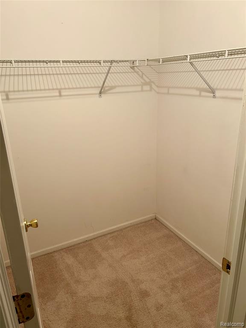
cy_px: 164
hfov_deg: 53.1
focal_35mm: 26
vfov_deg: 67.3
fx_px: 246
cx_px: 123
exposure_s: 1/60
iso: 160
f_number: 1.5
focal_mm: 5.7
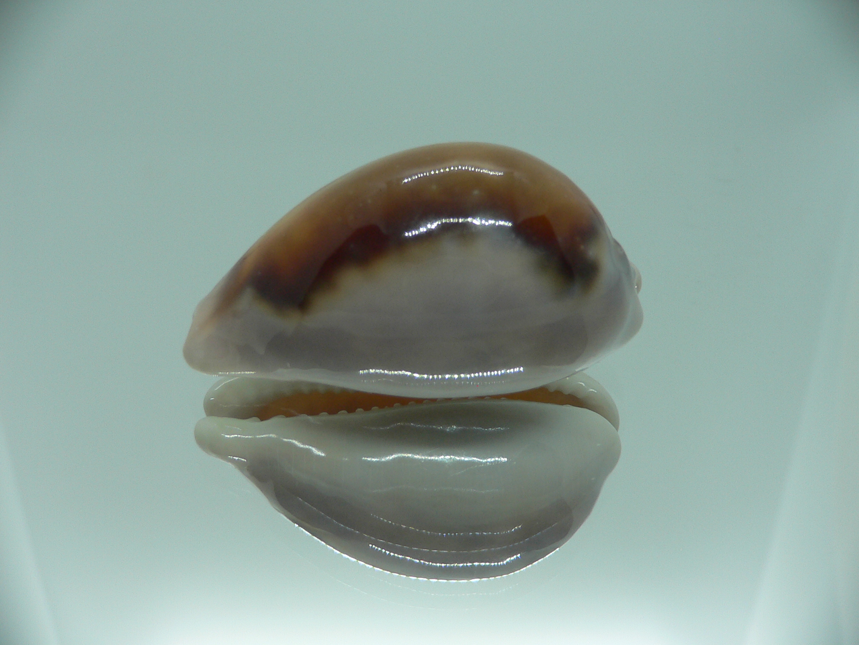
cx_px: 430
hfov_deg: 52.6
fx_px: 869
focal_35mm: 35
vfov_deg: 40.7
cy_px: 322
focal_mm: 4.6
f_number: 2.8
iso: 80
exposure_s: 1/60
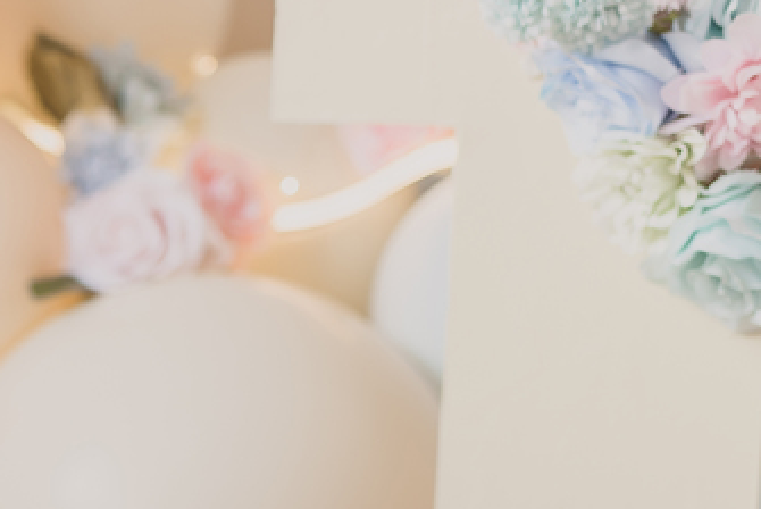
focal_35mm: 179
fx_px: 3787
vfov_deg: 7.6
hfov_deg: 11.1
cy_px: 603
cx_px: -359
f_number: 2.2
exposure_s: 1/80
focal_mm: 50
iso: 100
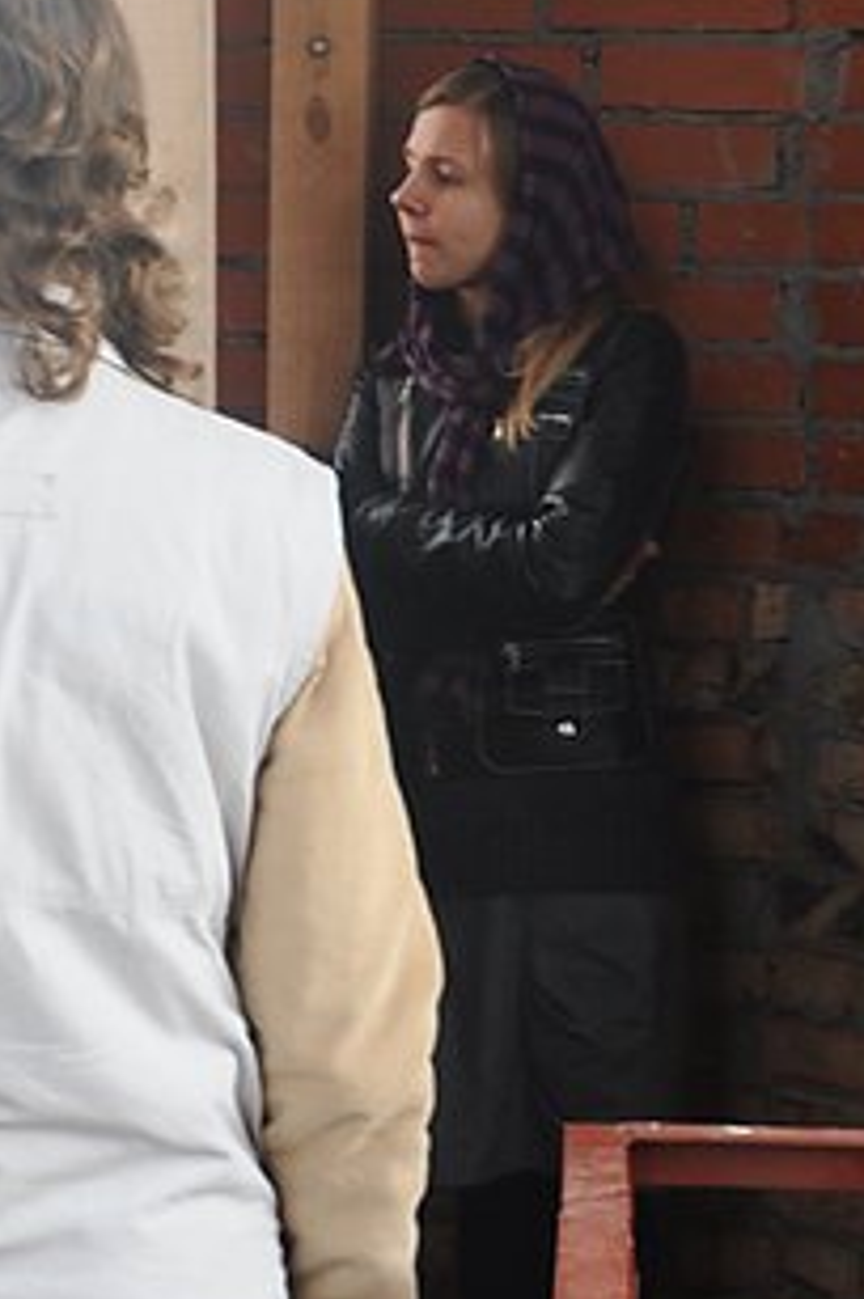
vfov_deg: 15.5
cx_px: 597
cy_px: 1016
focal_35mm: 131
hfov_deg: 10.4
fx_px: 4735
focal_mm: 35
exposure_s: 1/60
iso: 400
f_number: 8
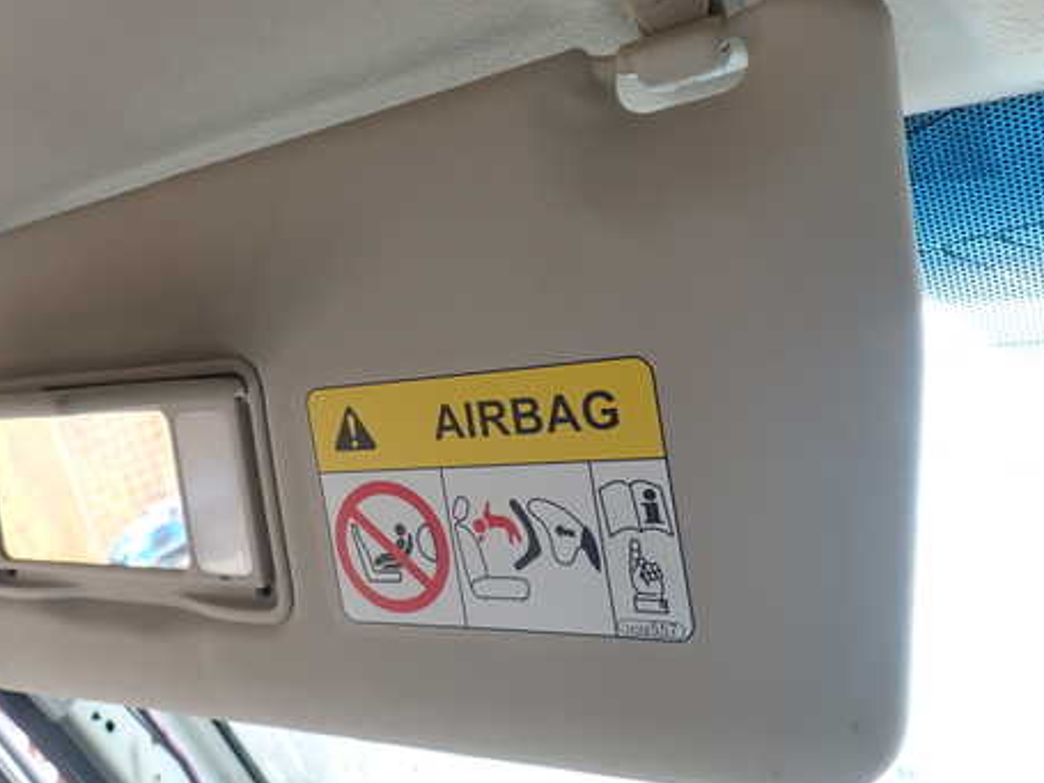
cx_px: 372
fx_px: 995
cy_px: 333
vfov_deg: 42.8
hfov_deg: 54.5
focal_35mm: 33
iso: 100
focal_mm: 4.5
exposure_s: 1/125
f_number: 2.8
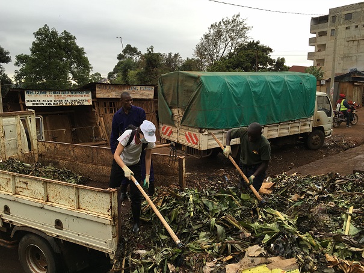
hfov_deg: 61.6
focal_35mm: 29
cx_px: 182
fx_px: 305
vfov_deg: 48.2
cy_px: 136
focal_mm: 4.15
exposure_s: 1/271
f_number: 2.2
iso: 25
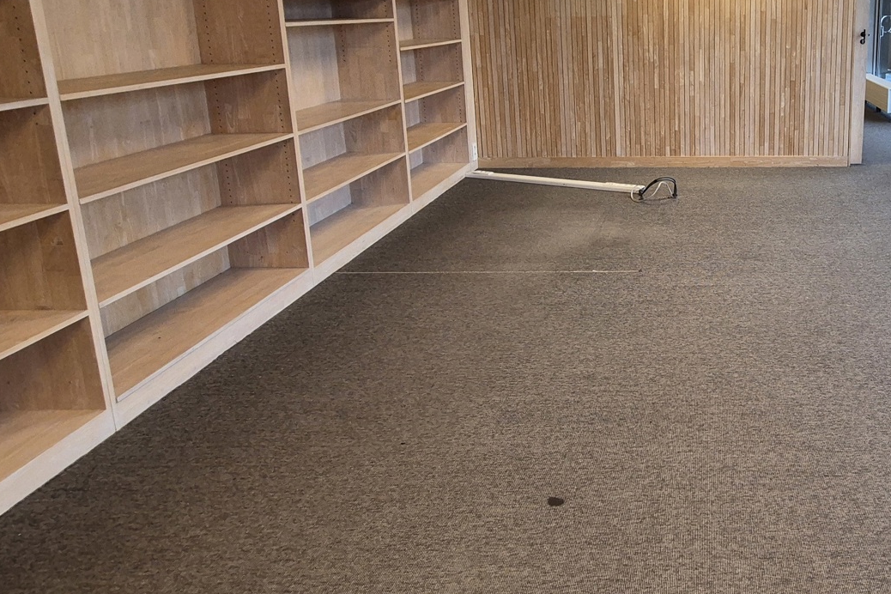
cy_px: 125
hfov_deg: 65.6
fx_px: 619
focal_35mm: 25
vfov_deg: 48.6
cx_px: 703
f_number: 2.2
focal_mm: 2.2
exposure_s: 1/50
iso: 200
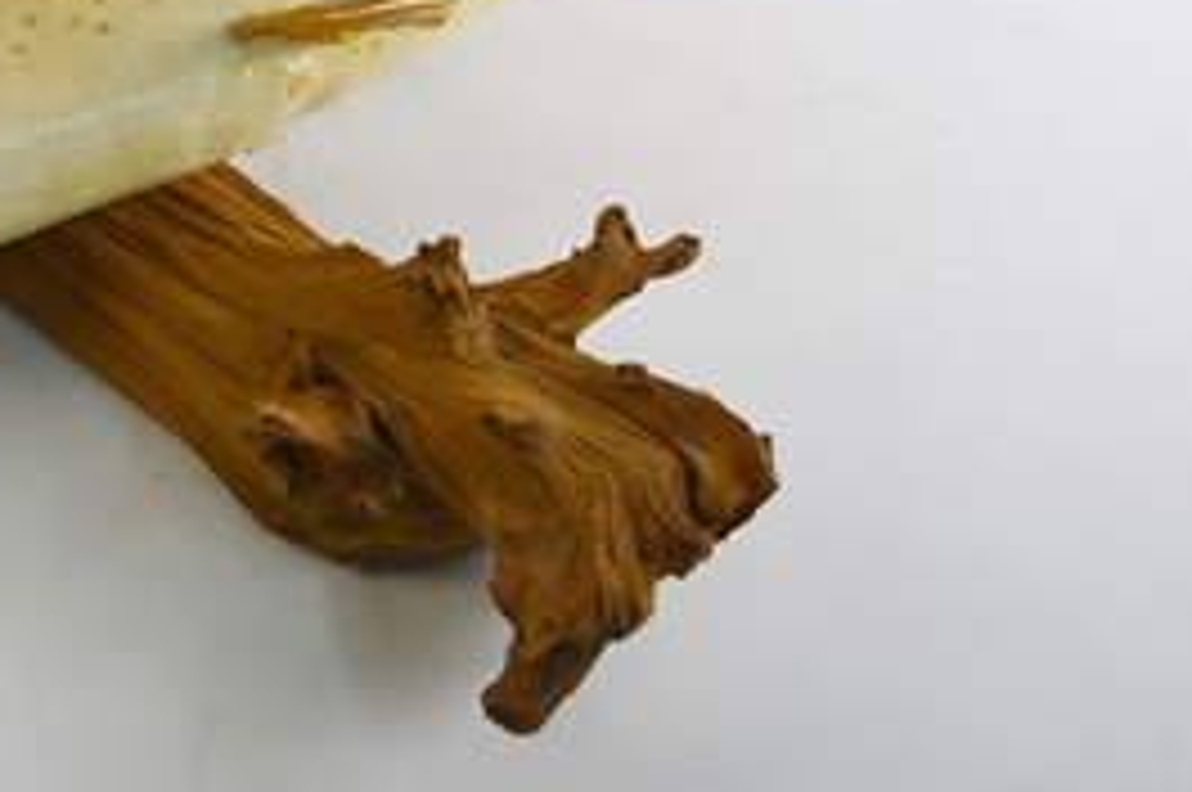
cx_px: -18
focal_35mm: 68
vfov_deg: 19.3
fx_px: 2249
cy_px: -32
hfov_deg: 27.8
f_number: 5.6
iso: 400
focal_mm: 20
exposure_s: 1/125
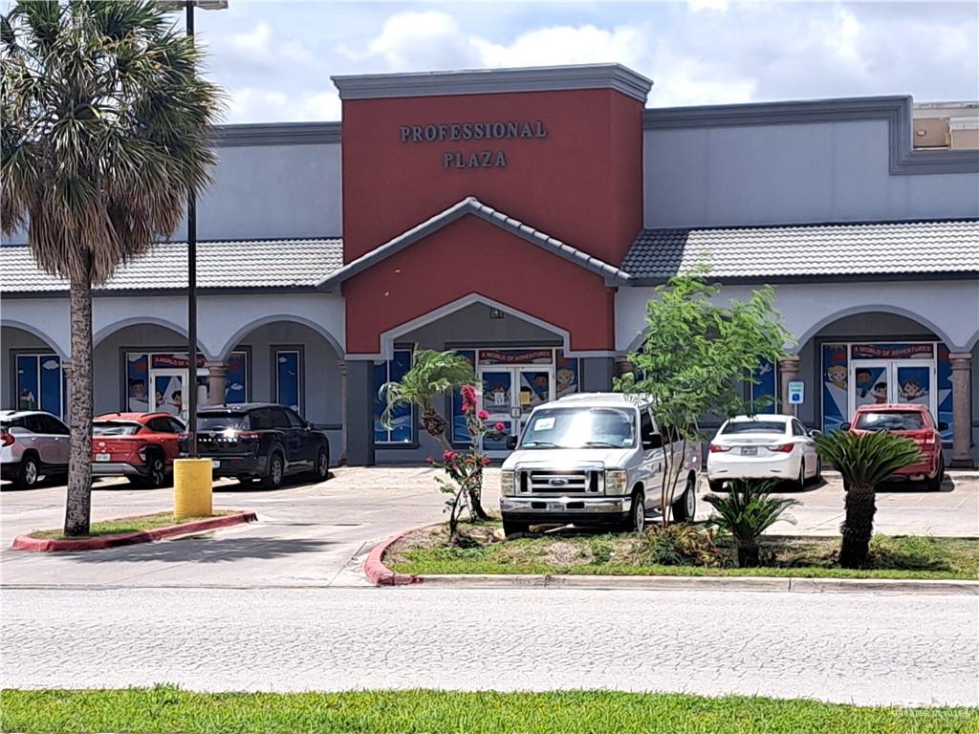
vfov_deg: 56.8
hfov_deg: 71.6
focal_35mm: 24
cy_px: 367
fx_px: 679
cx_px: 490
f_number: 1.8
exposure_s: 1/1464
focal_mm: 5.23
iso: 50
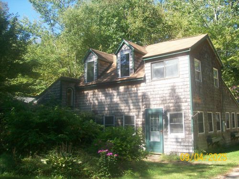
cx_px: 120
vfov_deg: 39.6
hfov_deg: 51.4
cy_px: 90
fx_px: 248
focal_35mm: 36
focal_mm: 6
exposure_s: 1/410
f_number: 2.7
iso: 80
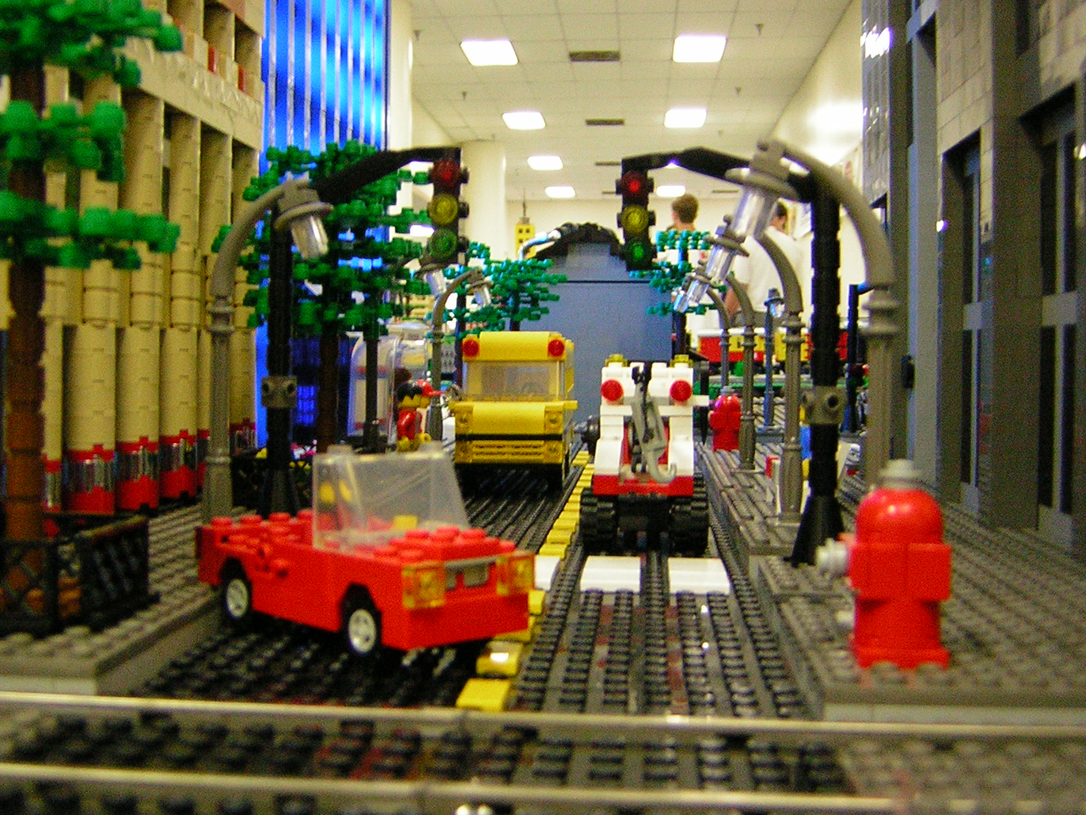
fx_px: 1349
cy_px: 408
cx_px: 543
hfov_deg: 43.9
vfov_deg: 33.6
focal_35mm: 43
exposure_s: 1/4.6
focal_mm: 5.6
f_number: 2.8
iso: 157
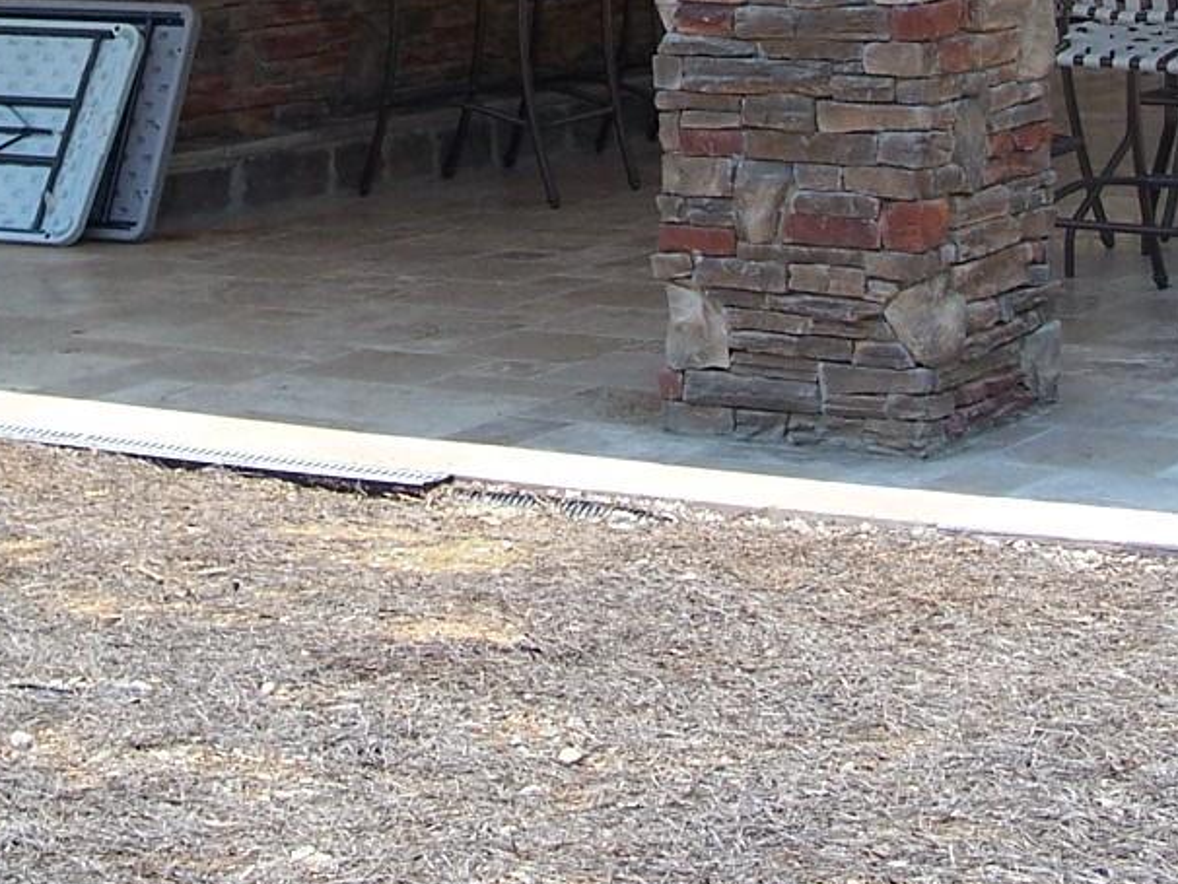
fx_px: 4255
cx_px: 317
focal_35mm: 125
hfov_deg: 15.7
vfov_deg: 11.5
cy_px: -330
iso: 64
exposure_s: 1/640
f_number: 2.8
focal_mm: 7.8
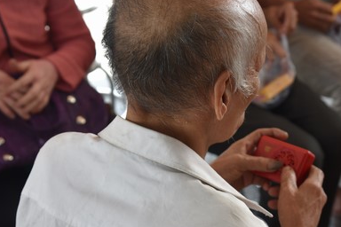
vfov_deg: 15.5
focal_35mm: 88
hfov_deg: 23.0
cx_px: 242
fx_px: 833
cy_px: 144
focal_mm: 52
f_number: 5
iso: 400
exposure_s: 1/100
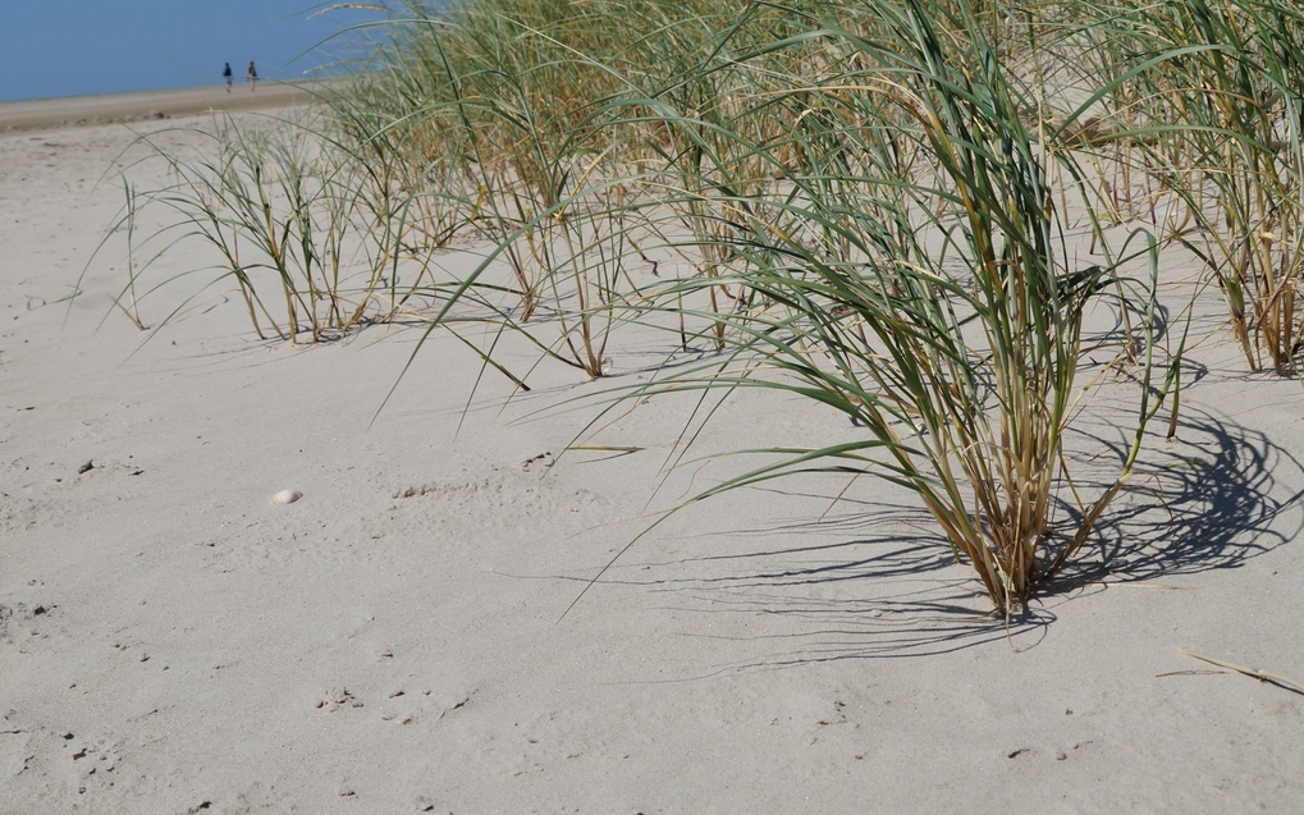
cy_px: 239
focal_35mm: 54
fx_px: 1919
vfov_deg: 23.8
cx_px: 664
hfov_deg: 37.5
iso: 100
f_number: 10
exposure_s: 1/400
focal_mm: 24
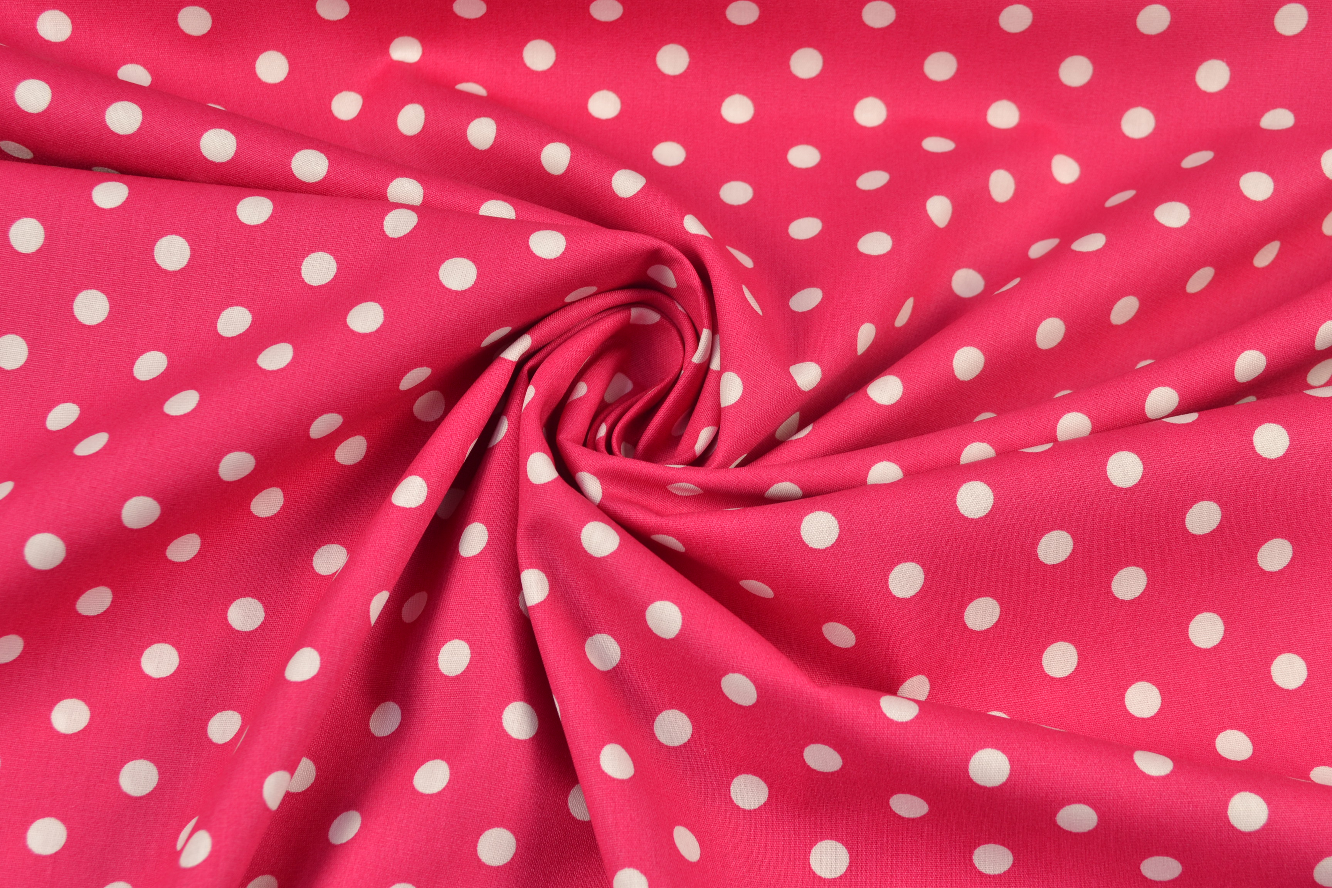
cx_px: 666
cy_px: 444
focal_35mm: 52
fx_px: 1942
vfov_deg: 25.8
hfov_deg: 37.9
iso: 100
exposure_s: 1/15
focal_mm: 35
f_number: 8
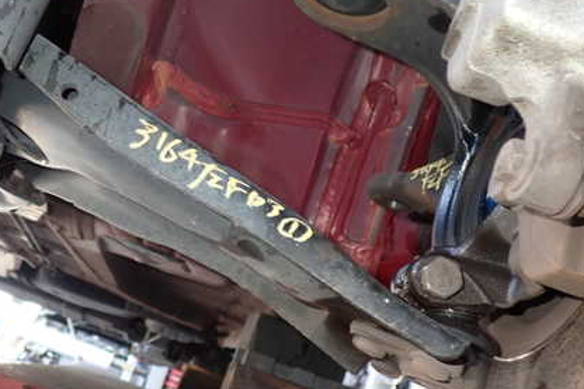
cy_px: 206
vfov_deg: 29.8
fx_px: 730
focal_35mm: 45
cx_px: 190
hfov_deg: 43.0
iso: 125
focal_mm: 5.4
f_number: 2.3
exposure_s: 1/60
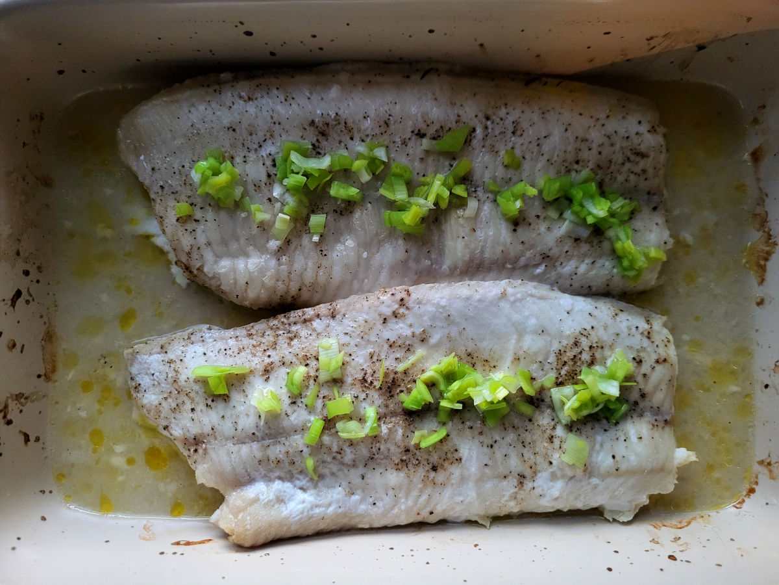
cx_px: 390
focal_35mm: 26
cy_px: 292
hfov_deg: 67.3
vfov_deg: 53.1
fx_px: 585
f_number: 1.8
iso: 640
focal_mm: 5.4
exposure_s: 1/25
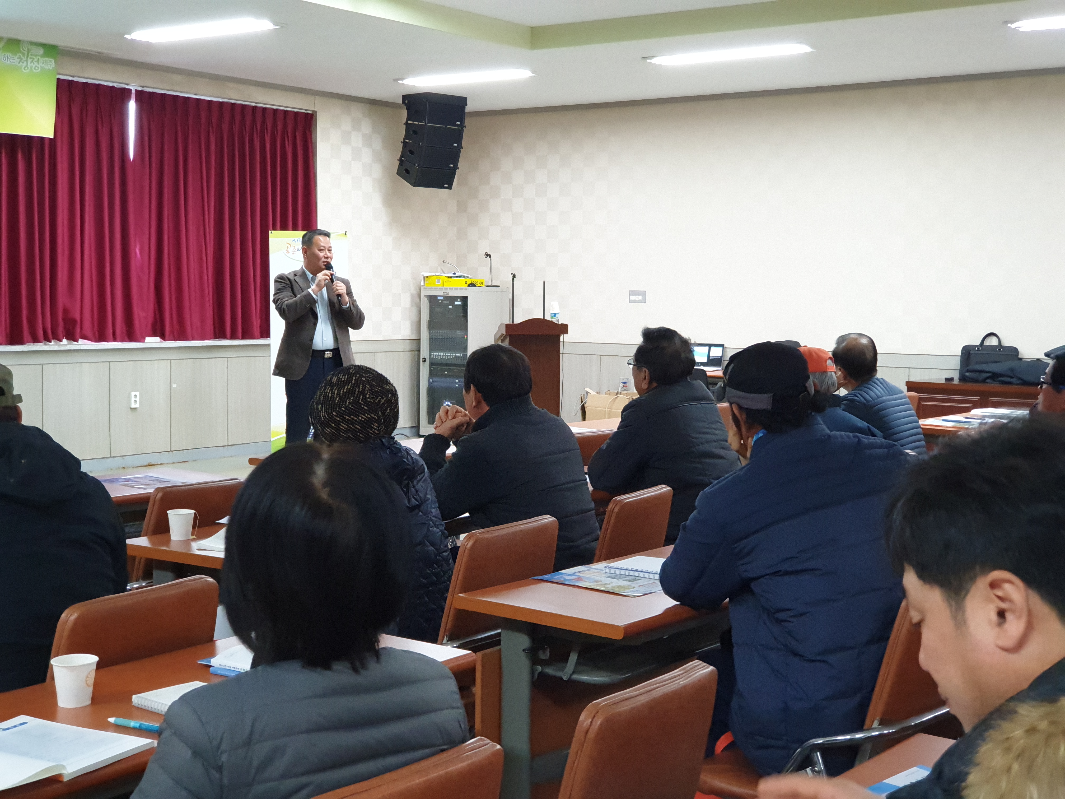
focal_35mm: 52
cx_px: 532
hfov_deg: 36.8
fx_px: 1600
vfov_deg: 28.0
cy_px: 400
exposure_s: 1/24
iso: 250
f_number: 2.4
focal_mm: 6
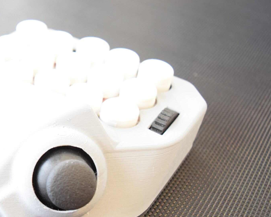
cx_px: 27
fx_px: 425
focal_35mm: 53
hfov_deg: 33.5
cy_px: 145
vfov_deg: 28.4
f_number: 3.8
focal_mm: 20
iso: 2500
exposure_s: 1/100
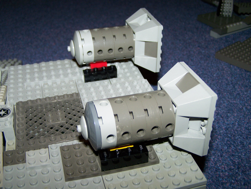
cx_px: 126
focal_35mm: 48
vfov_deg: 30.3
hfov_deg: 39.6
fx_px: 348
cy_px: 94
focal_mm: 8
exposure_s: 1/60
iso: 80
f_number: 3
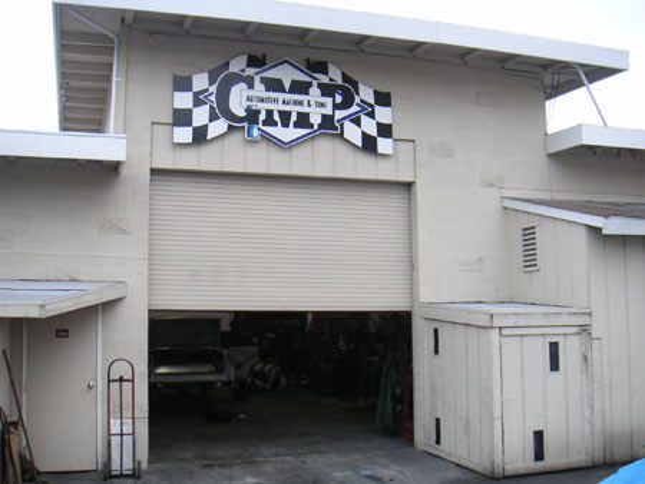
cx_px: 322
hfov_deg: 49.0
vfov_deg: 37.8
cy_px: 242
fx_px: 708
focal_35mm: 38
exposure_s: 1/180
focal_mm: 6
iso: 50
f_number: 2.8
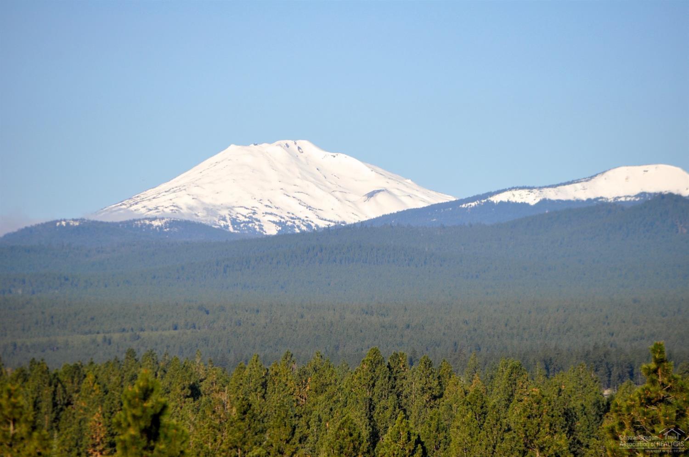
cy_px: 228
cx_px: 344
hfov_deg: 8.3
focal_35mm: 248
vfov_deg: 5.5
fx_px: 4729
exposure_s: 1/800
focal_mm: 165
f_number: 7.1
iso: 200
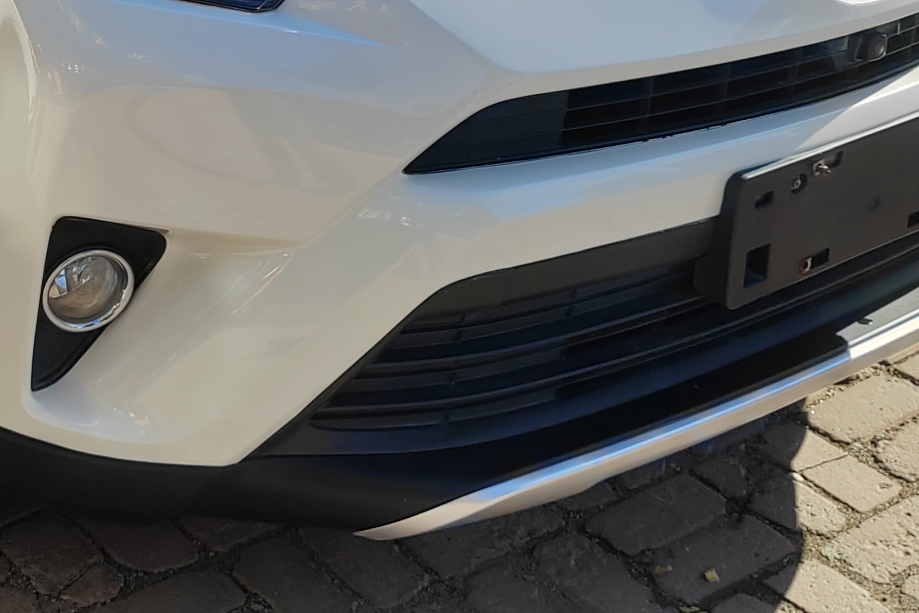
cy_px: -77
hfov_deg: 27.7
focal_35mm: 72
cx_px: 236
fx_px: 1838
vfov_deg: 18.2
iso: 100
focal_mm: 5.52
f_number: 1.9
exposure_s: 1/1600
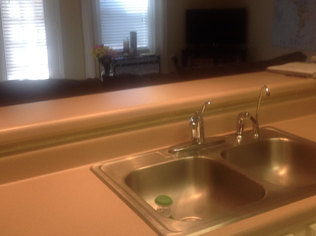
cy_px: 77
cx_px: 159
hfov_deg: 37.5
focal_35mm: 51
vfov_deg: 28.3
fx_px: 465
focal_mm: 4.28
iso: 50
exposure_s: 1/24
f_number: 2.4
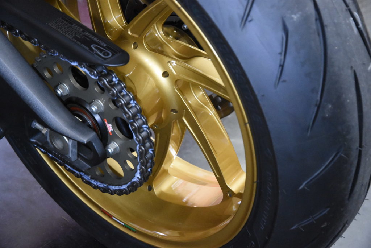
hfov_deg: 29.2
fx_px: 711
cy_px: 124
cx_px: 186
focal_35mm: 69
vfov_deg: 19.8
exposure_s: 1/80
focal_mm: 46
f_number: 5
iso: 7200
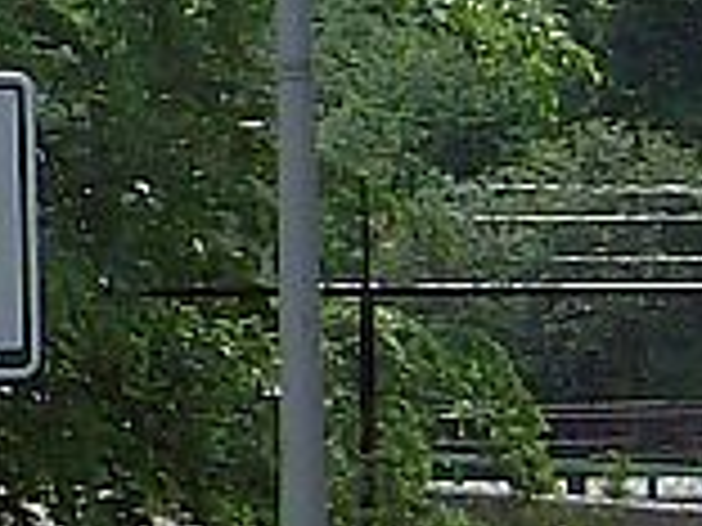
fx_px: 6104
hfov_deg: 6.1
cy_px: -398
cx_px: -1332
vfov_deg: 4.9
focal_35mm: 301
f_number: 5.1
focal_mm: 7.7
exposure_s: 1/837
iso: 100
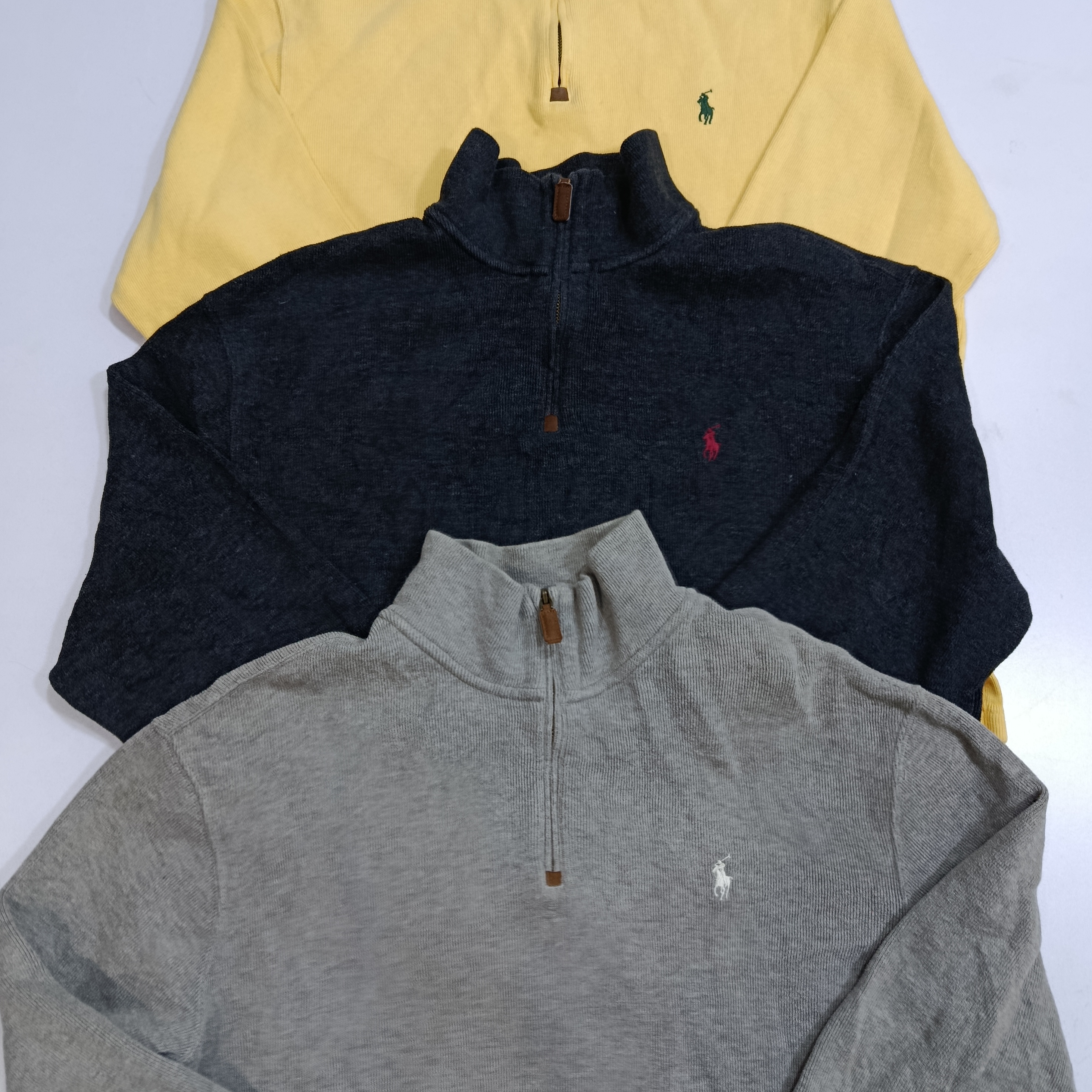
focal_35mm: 29
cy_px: 585
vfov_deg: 55.6
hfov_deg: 55.6
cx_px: 556
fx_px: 1035
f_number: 1.7
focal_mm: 5.24
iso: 737
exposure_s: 1/120
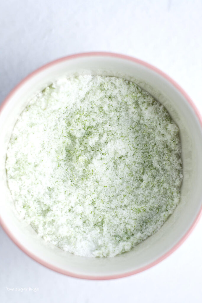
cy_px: 152
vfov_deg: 27.0
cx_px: 101
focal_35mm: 75
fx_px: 631
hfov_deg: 18.2
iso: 100
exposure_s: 1/125
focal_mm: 50
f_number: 2.8
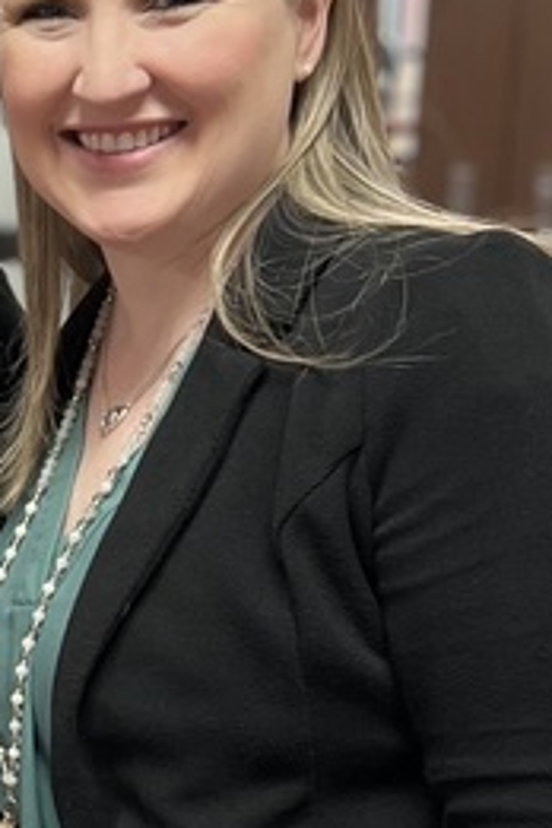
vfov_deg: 19.2
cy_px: 587
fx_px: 2438
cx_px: -339
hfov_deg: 12.2
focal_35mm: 106
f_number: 1.5
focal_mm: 5.7
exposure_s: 1/60
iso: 125
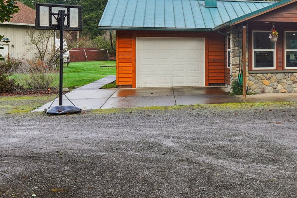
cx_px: 373
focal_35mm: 59
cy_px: 66
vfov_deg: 22.9
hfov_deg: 28.6
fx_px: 487
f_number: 8
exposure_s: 1/125
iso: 400
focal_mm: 22
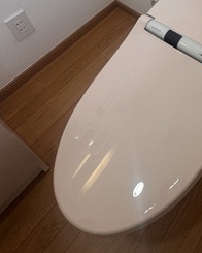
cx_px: 217
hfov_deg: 33.7
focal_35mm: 39
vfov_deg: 38.4
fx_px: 291
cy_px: -28
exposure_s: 1/100
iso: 64
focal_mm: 2.22
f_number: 2.2
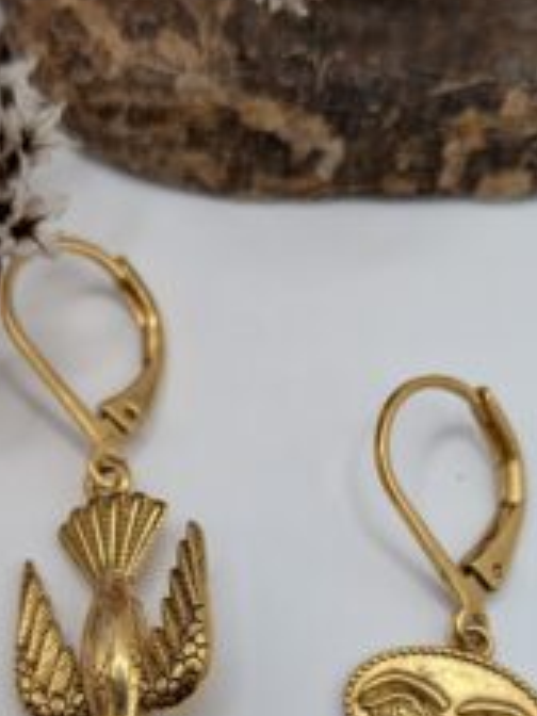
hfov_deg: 25.6
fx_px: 1179
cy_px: 596
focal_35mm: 57
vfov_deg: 32.6
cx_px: 230
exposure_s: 1/982
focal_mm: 4.53
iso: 39
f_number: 1.7
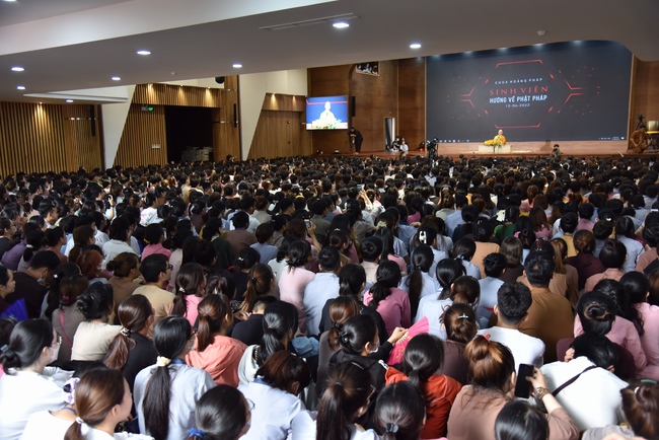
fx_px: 586
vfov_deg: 41.2
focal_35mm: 32
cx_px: 330
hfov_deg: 58.7
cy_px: 220
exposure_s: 1/80
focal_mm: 32
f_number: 4
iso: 1000
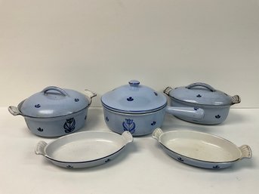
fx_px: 217
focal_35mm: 29
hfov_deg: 61.7
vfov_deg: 48.2
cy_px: 97
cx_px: 130
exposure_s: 1/121
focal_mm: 3
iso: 50
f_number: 1.8
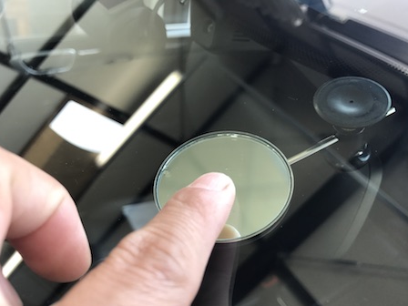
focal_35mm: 30
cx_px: 211
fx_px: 354
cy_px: 162
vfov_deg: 46.8
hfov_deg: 59.9
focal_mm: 3.99
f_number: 1.8
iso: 40
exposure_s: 1/120
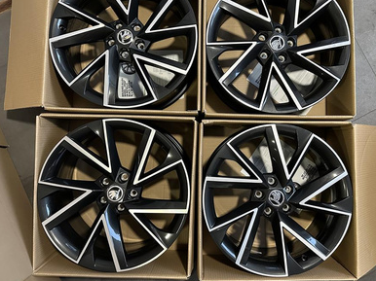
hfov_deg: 63.3
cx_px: 208
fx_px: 304
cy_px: 122
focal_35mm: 28
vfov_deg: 49.6
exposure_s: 1/50
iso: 800
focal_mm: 6.86
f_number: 1.78
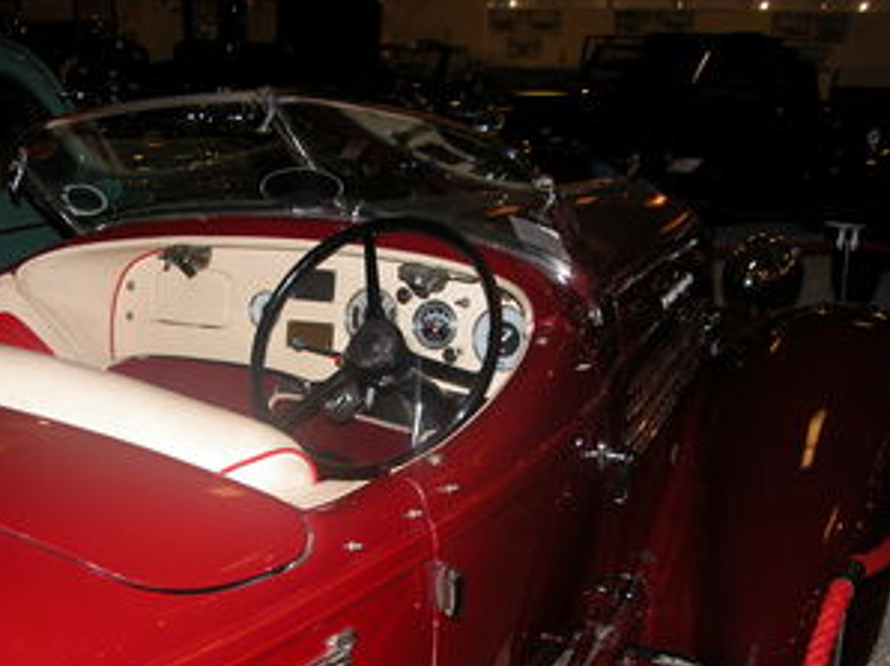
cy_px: 436
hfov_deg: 40.3
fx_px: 1207
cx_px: 364
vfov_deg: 30.6
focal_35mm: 47
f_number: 2.8
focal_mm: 8.9
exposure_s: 1/60
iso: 100
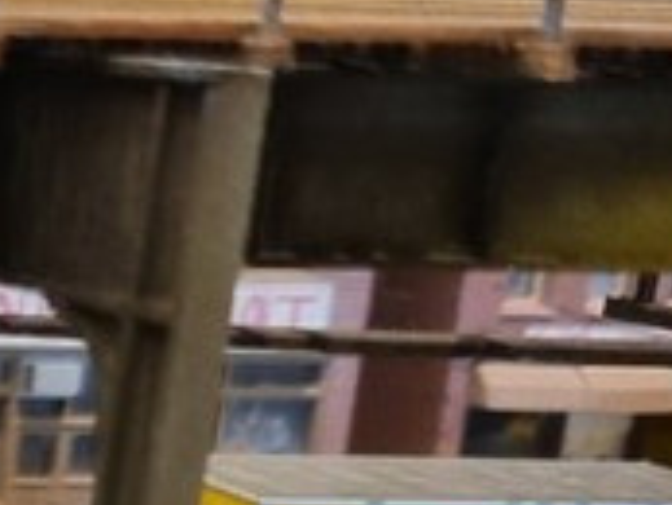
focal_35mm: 160
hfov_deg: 10.5
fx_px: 3108
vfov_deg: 9.0
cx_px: -958
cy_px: 855
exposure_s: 1/50
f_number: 1.8
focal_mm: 5.4
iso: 250
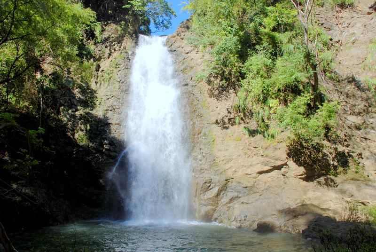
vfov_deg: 43.7
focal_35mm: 30
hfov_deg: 61.9
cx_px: 188
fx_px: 314
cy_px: 126
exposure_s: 1/200
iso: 100
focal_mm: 20
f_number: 8
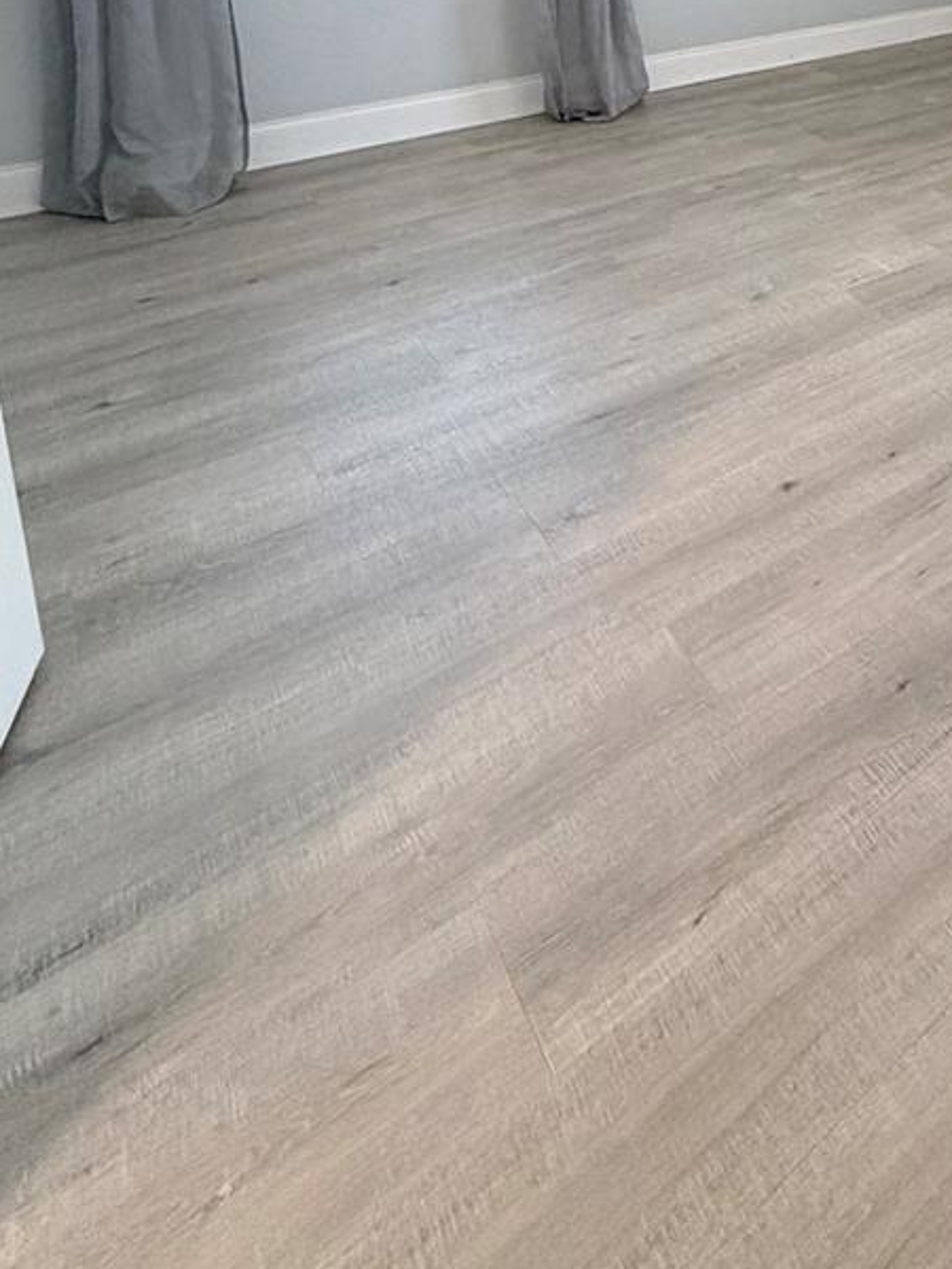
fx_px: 1027
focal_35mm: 28
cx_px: 882
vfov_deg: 51.2
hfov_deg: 44.6
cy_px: 4
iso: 200
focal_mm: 2.22
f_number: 2.2
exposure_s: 1/60
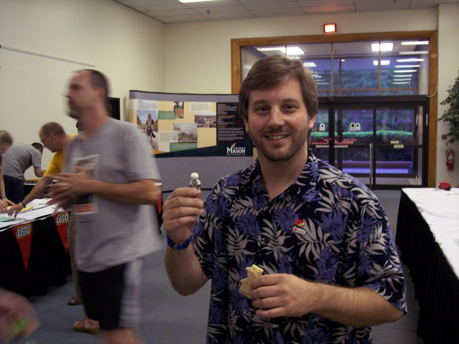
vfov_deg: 36.8
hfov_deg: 47.9
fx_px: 517
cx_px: 230
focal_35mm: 39
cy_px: 172
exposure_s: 1/8
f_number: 3.4
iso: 200
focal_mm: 8
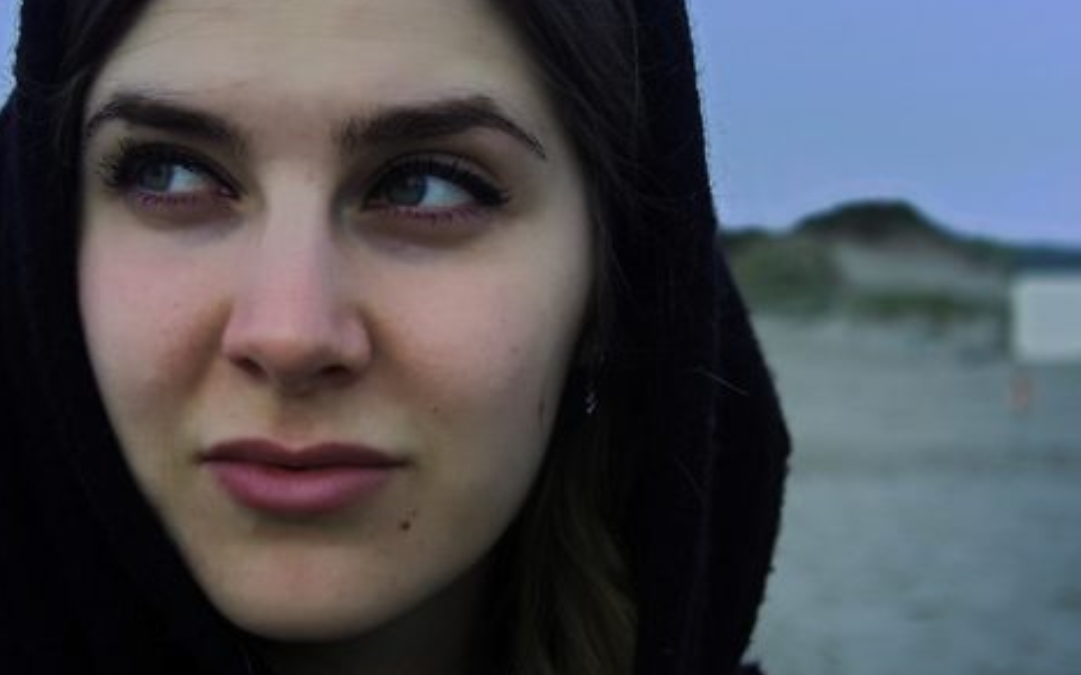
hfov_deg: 34.5
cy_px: 378
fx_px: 1738
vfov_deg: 22.0
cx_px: 499
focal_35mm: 59
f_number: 4
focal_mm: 30
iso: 100
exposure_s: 1/13
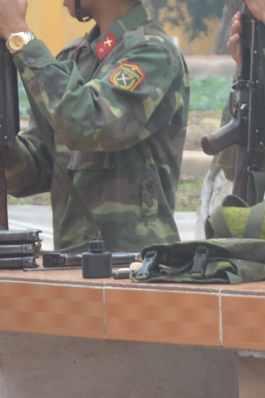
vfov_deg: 4.6
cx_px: 545
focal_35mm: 447
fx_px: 4935
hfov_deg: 3.1
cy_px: 201
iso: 140
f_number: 5.6
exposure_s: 1/125
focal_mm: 58
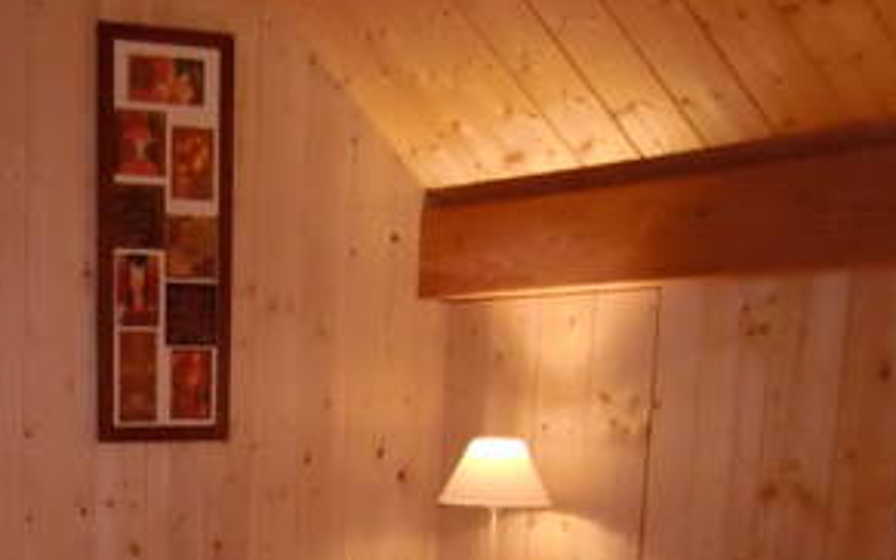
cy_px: 680
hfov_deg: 27.1
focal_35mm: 69
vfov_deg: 17.9
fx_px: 1685
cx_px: -114
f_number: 3.2
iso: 400
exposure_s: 1/60
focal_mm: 4.3
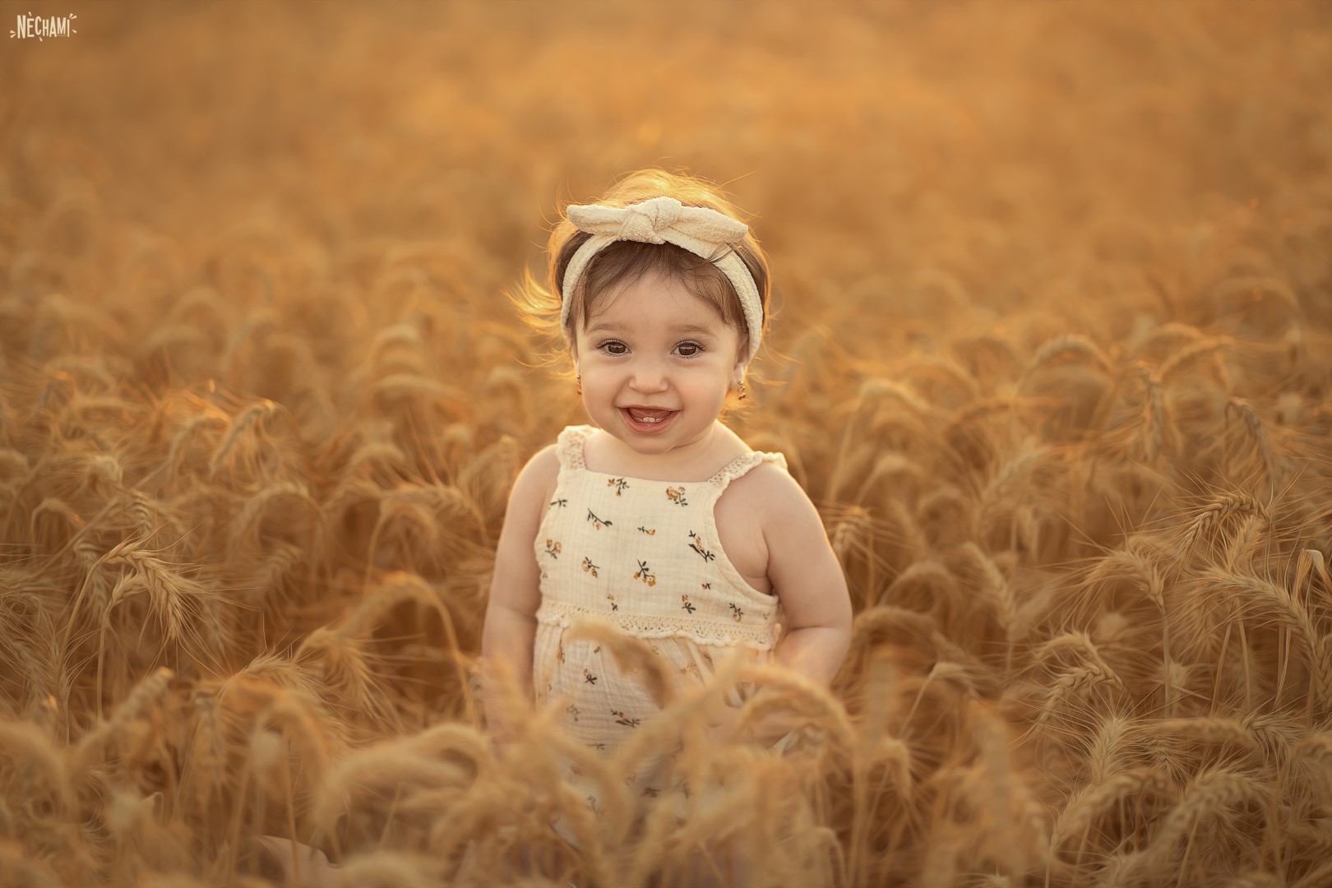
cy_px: 444
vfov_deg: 16.1
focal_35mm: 85
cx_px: 666
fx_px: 3145
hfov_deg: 23.9
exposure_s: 1/320
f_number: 1.8
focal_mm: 85
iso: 160
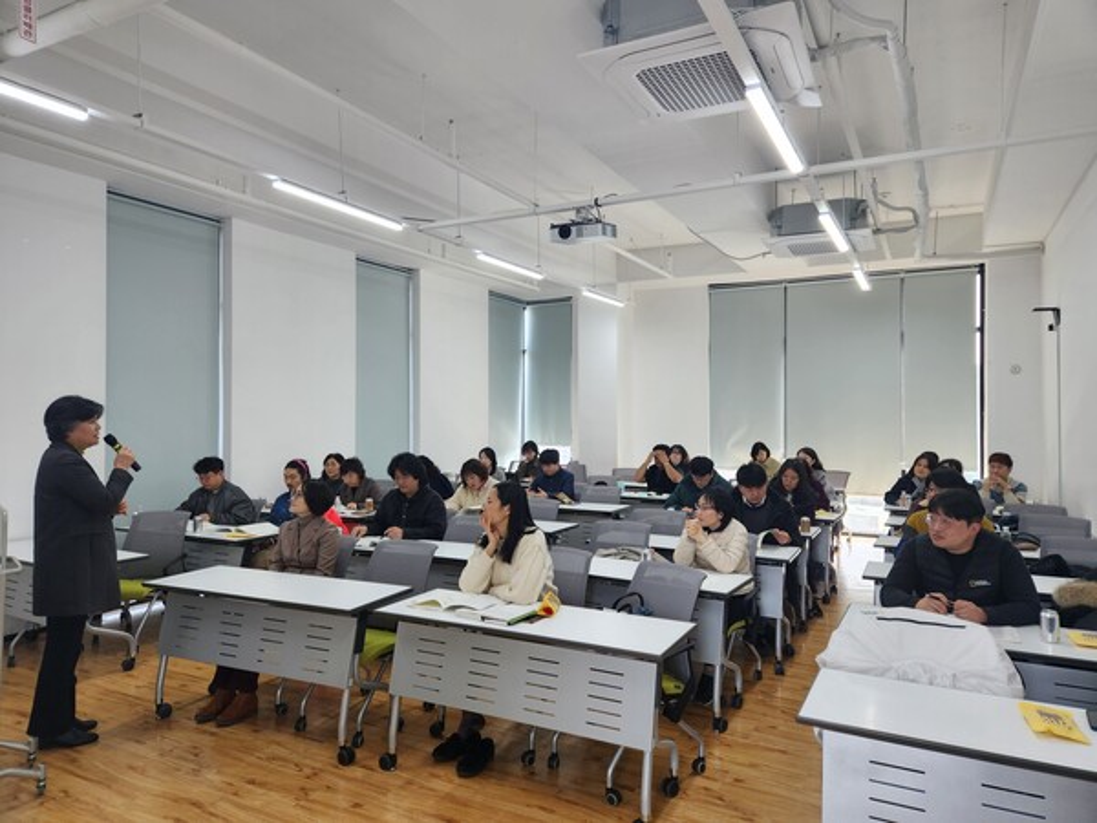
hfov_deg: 73.9
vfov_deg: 58.9
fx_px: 729
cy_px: 412
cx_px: 548
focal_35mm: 23
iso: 64
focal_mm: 5.4
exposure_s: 1/120
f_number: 1.8
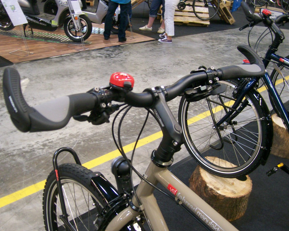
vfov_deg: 40.1
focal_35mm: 37
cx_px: 144
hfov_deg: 49.1
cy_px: 116
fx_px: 316
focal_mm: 5.8
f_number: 2.8
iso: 160
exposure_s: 1/15.9
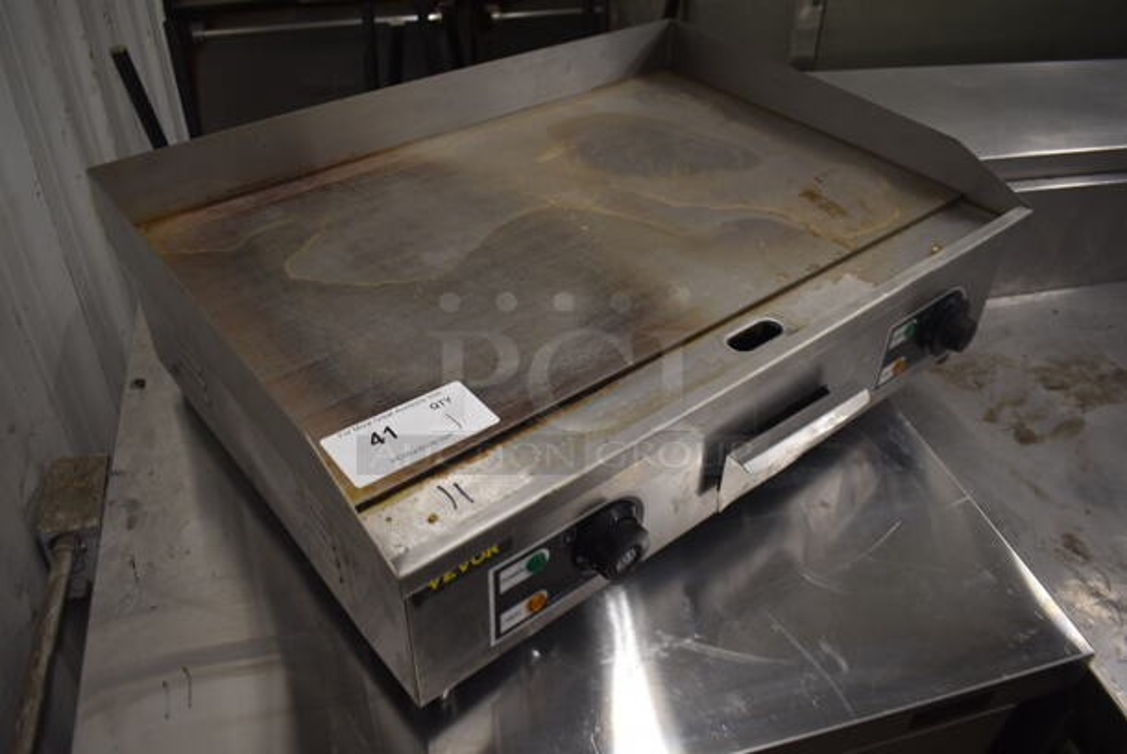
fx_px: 846
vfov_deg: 48.0
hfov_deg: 67.3
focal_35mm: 27
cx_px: 564
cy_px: 377
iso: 140
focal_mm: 18
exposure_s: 1/30
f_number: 3.5
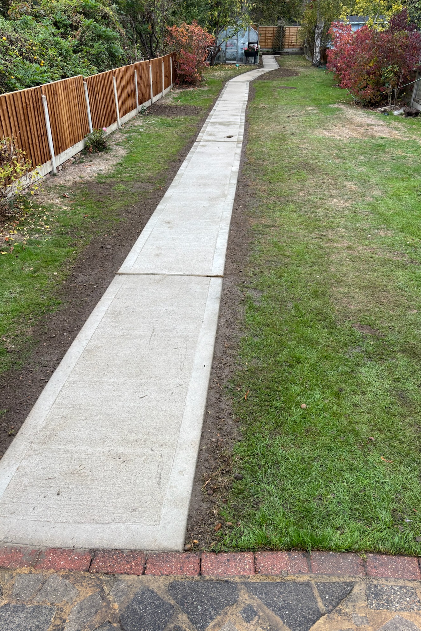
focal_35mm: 28
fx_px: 491
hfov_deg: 46.4
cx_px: 219
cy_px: 319
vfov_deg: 65.5
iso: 50
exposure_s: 1/565
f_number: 1.6
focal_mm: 5.96
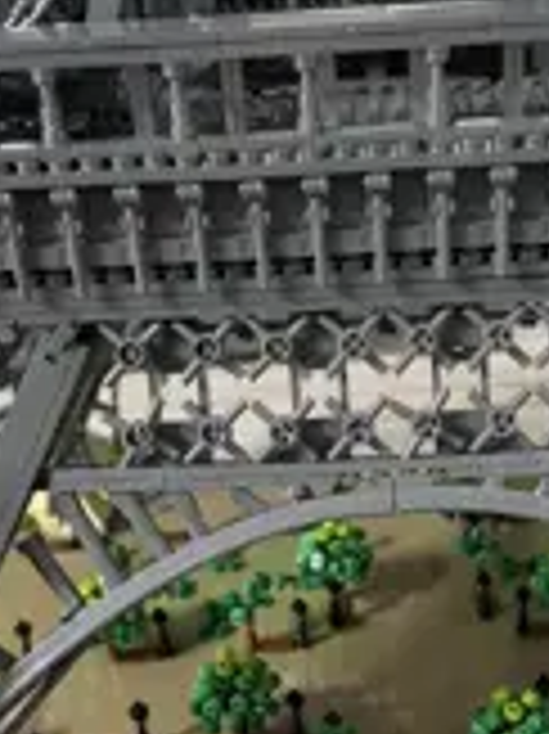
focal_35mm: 59
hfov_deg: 24.6
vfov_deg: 32.5
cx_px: 387
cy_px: 482
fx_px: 1249
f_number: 1.78
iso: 1000
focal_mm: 6.76
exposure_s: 1/40
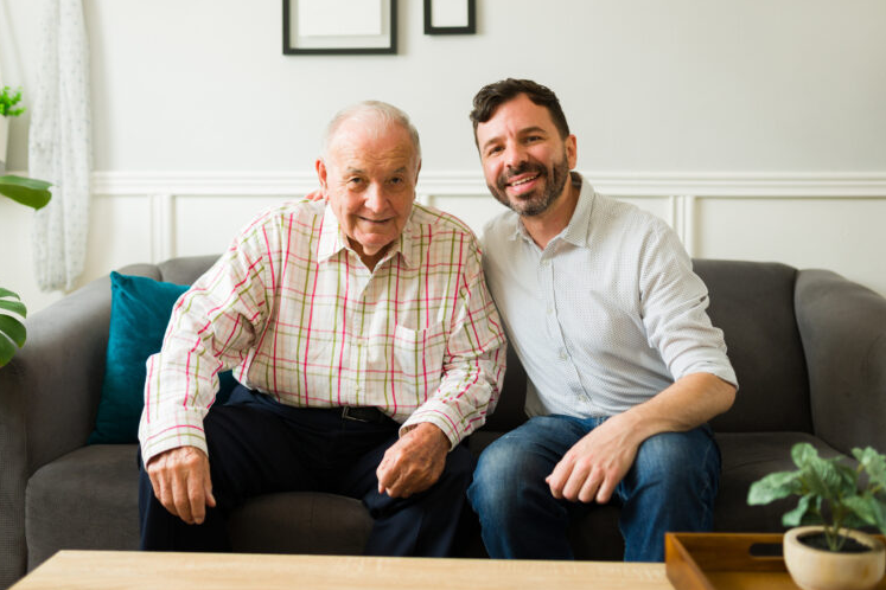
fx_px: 886
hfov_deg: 53.1
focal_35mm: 36
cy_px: 290
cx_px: 451
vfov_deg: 36.9
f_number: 1.8
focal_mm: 35
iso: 320
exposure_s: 1/160
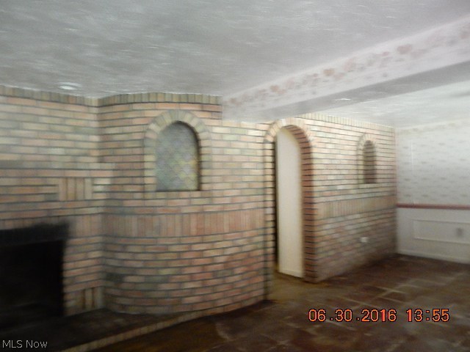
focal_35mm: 25
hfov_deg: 69.4
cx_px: 235
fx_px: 339
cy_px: 176
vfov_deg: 54.9
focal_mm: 4.5
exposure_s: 1/4
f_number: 3.7
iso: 800
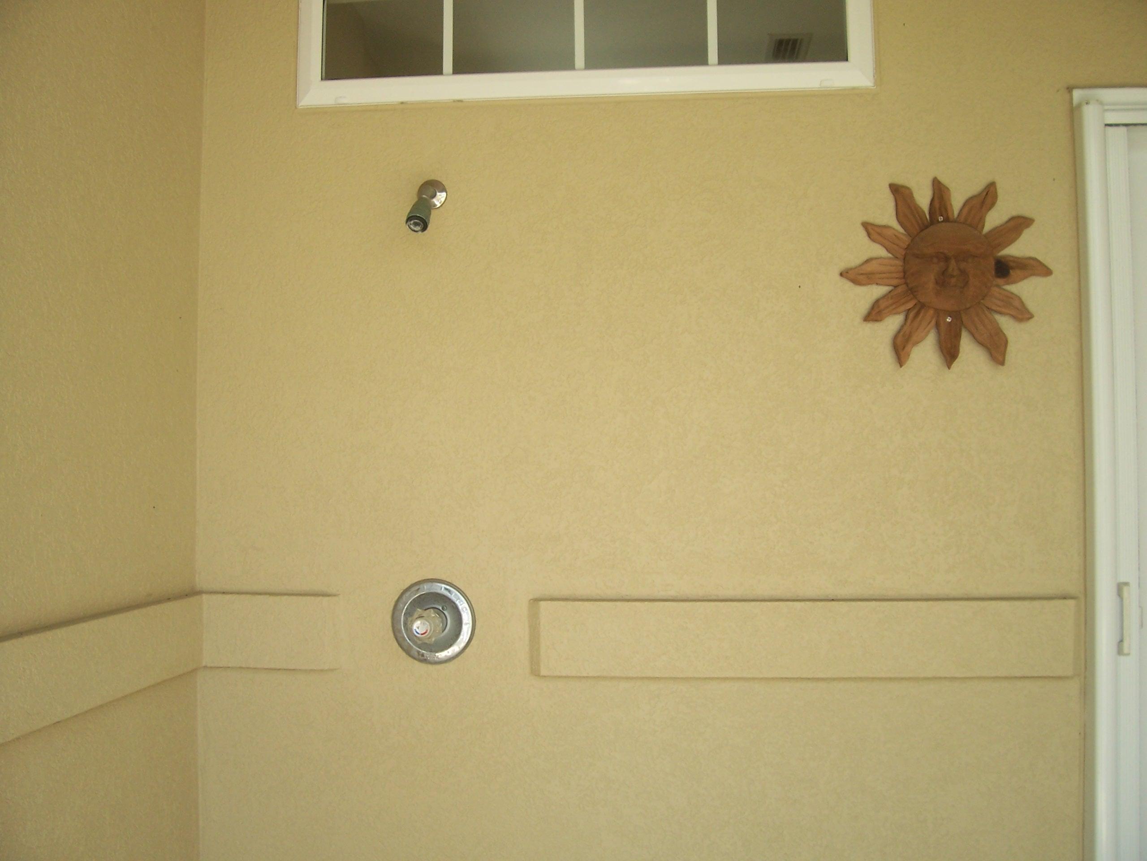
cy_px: 430
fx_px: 1127
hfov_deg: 54.0
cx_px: 574
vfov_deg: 41.8
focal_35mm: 34
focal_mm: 5.6
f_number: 2.7
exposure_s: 1/125
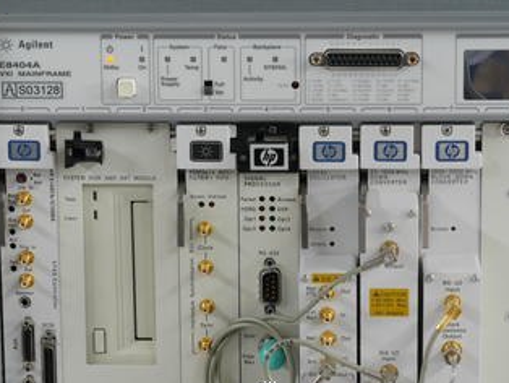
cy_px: 230
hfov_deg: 14.1
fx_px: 2060
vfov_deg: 10.6
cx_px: 229
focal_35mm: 140
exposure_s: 1/3.2
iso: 400
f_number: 13
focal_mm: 55
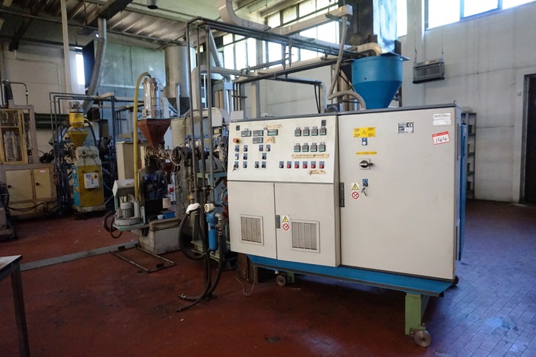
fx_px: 357
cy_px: 178
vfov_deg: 53.1
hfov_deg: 73.8
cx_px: 268
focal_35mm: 24
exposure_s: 1/160
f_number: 3.5
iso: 3200
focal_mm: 16
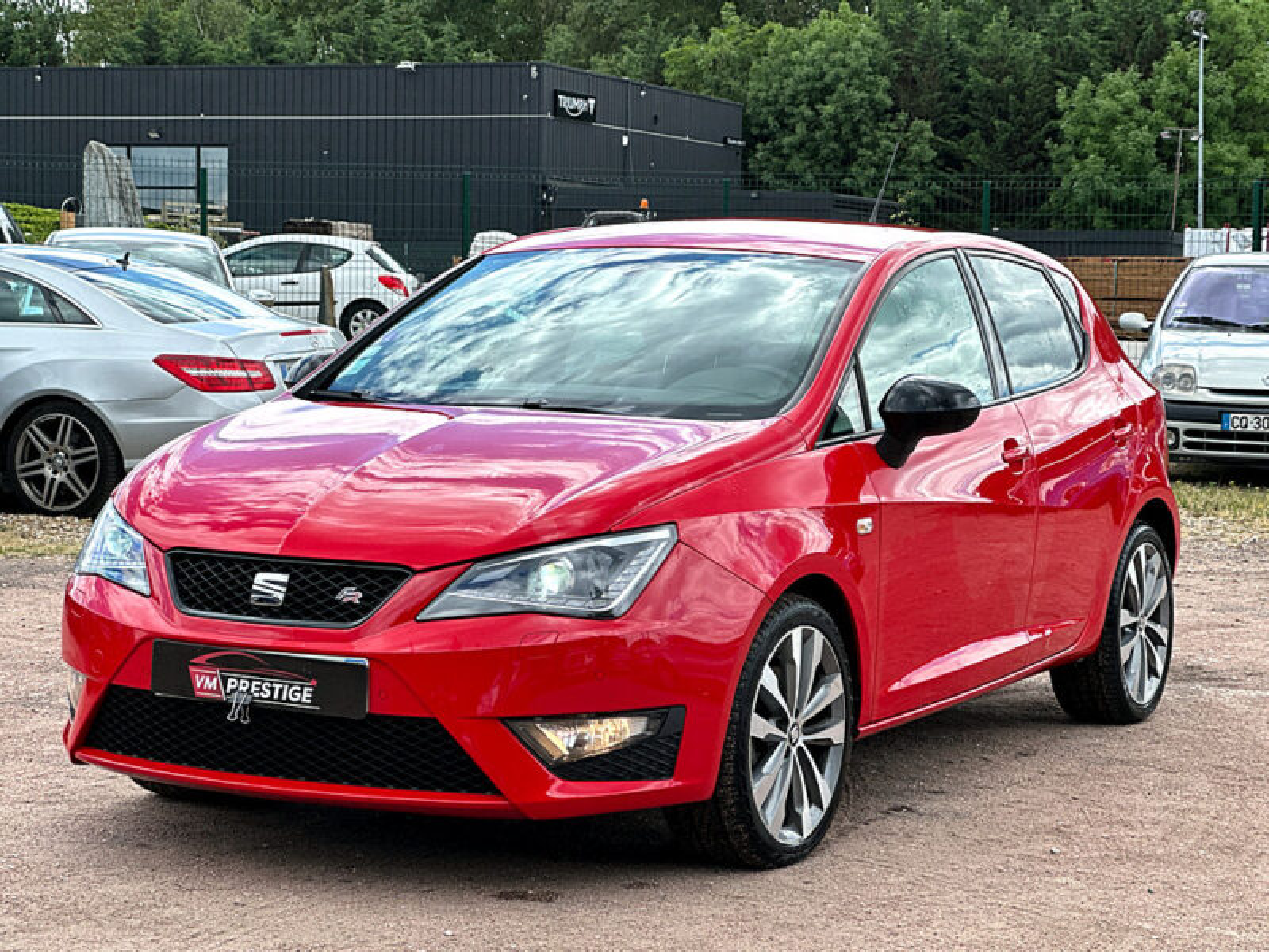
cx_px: 634
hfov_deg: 25.3
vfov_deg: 19.1
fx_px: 2823
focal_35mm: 77
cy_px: 476
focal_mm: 9
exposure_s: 1/352
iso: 32
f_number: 2.8
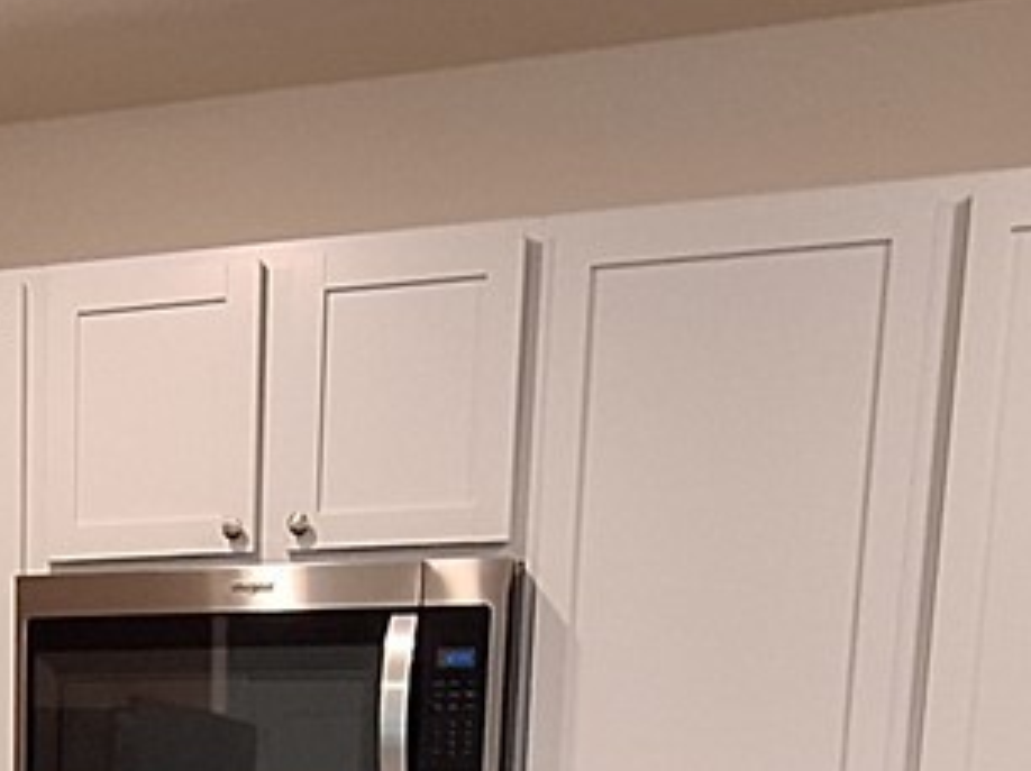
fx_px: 2024
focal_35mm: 68
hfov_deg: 27.4
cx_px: 67
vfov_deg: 17.6
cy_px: 1374
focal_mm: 1.74
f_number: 2.2
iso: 125
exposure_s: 1/40
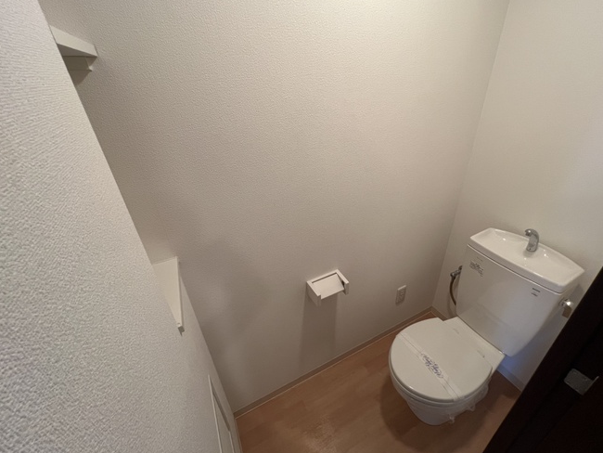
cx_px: 319
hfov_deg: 101.9
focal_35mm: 14
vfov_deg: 85.7
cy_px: 220
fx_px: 244
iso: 200
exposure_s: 1/60
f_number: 1.8
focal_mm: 1.57
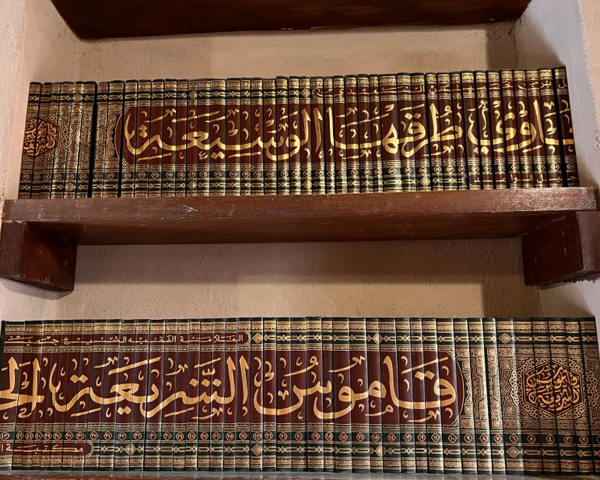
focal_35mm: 28
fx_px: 497
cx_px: 300
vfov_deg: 51.5
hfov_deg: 62.2
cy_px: 244
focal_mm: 5.7
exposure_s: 1/42
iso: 500
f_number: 1.5
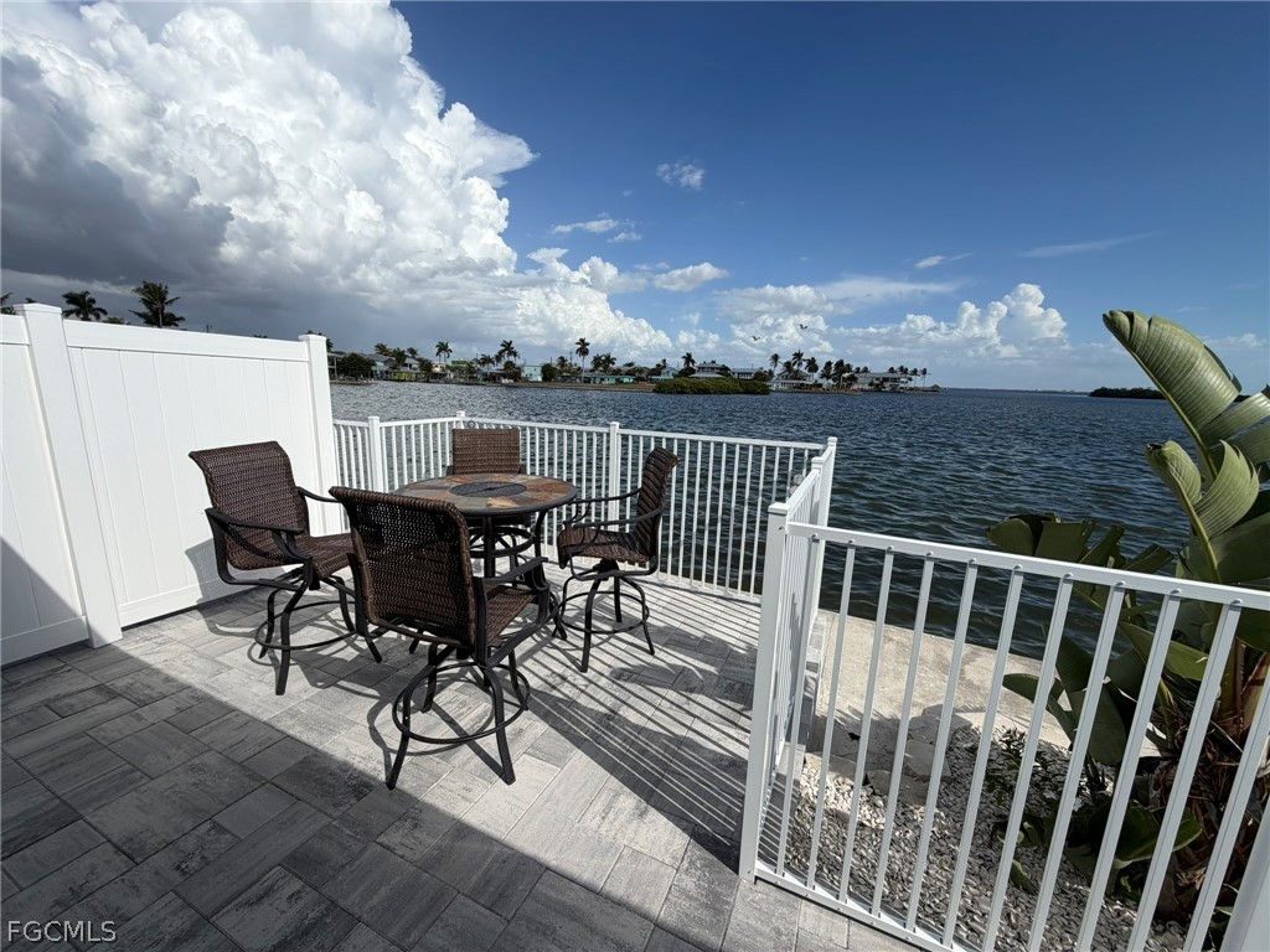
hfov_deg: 102.1
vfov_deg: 85.7
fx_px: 514
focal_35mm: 14
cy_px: 476
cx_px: 635
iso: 20
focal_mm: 2.22
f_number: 2.2
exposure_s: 1/1795
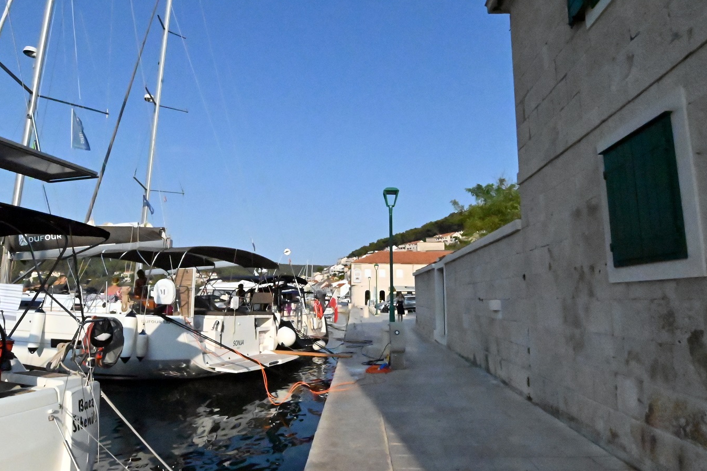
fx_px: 393
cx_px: 339
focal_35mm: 20
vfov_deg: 61.9
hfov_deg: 83.9
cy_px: 239
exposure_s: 1/8000
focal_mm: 12
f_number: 22
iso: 18000
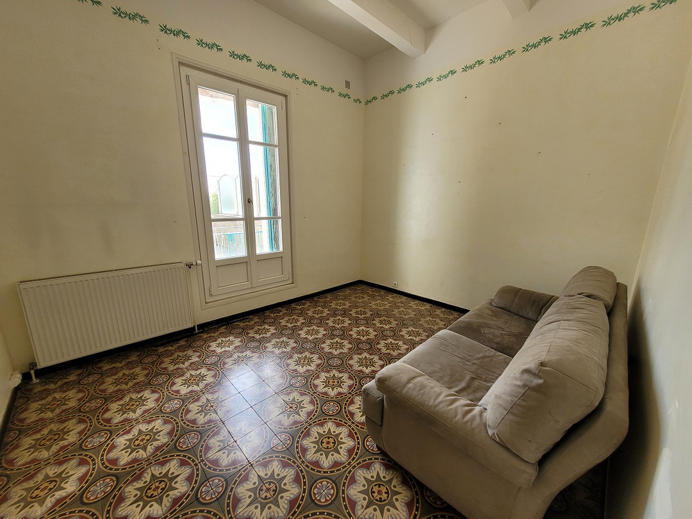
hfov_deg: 106.2
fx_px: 260
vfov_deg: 89.9
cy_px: 260
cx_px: 346
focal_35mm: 13
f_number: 2.2
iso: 80
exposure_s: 1/100
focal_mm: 1.74
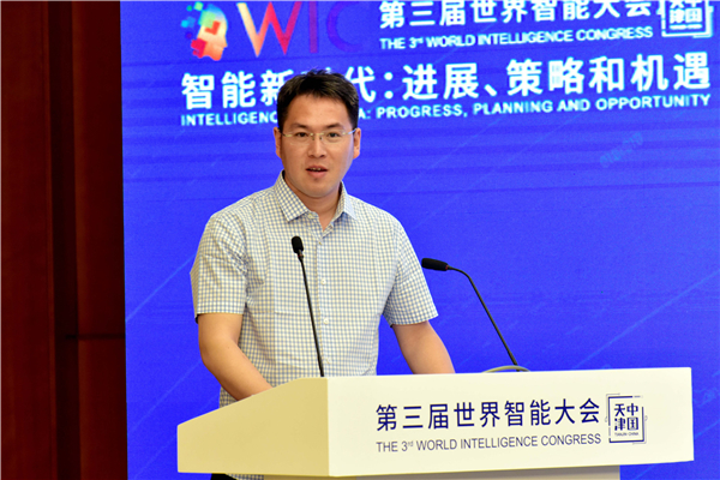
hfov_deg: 10.3
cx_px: 360
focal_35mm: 200
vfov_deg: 6.9
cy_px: 240
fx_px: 4000
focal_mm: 200
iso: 2000
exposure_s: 1/80
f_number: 5.6
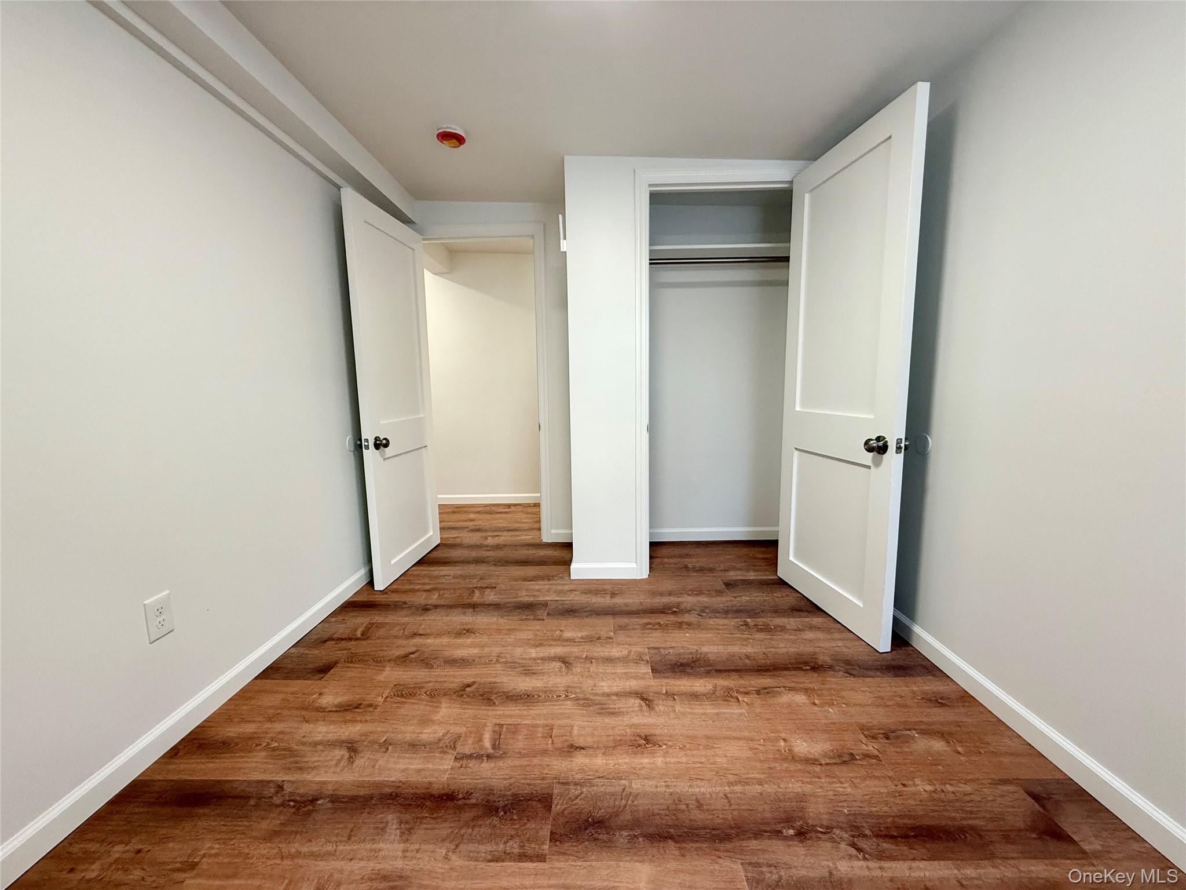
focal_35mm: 14
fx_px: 480
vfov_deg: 85.7
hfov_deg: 102.1
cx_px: 593
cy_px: 445
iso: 200
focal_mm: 2.22
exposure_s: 1/120
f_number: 2.2
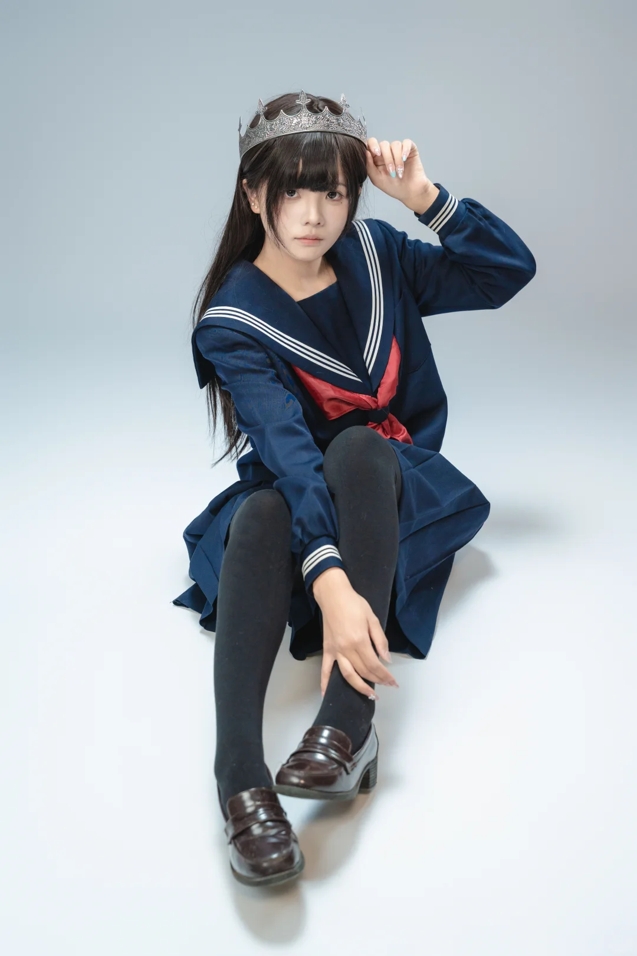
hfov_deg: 28.2
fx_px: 1269
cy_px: 478
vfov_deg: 41.3
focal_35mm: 48
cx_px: 318
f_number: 4
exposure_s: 1/160
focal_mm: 47.8
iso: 800
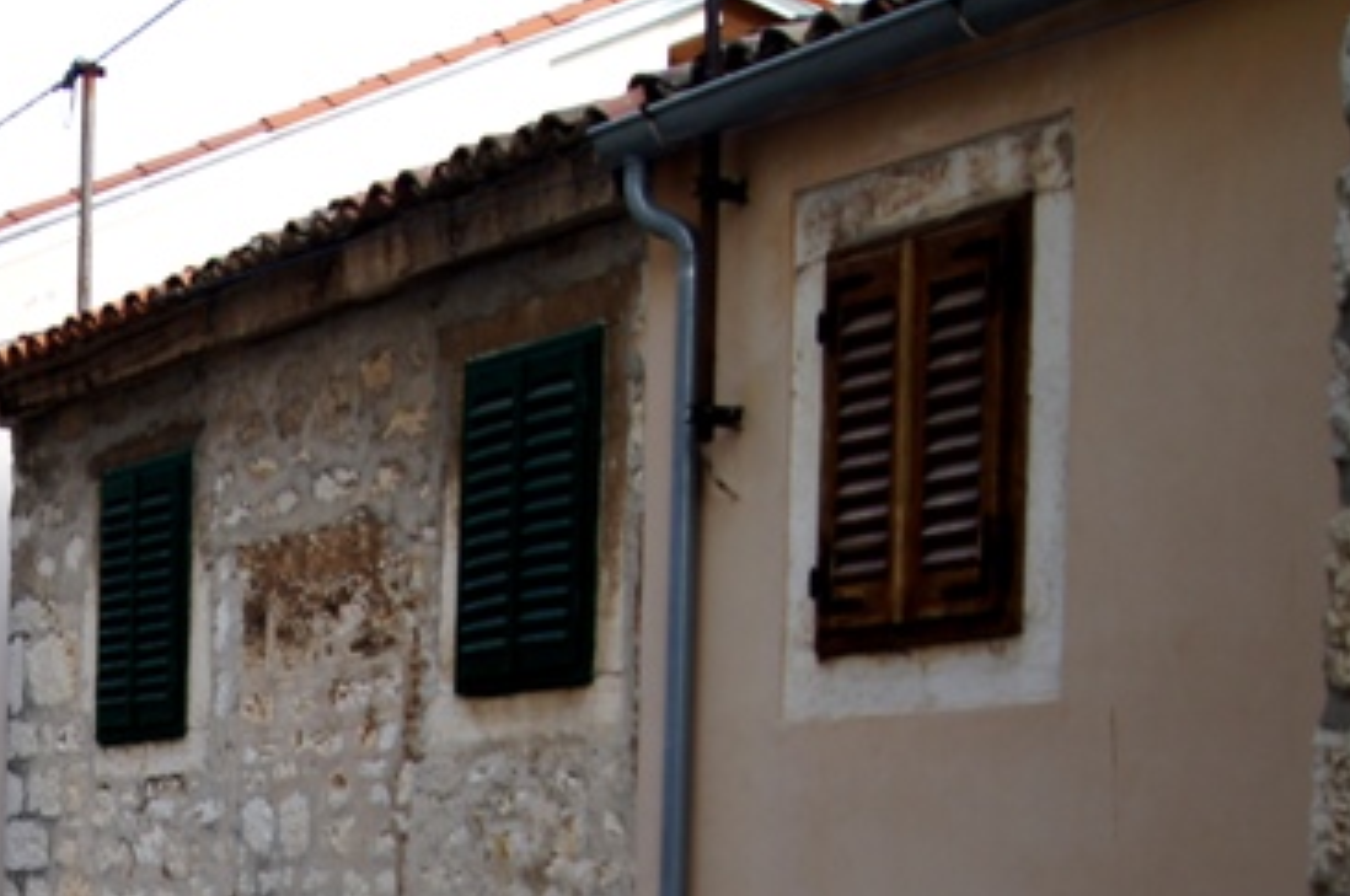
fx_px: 3146
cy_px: 1235
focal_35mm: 84
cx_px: 7
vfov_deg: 15.3
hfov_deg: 23.2
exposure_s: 1/40
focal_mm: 20
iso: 100
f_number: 5.6
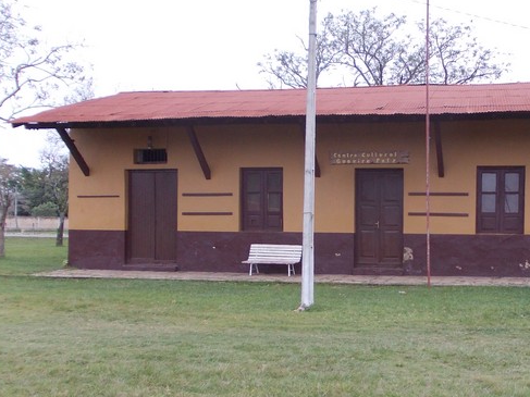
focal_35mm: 44
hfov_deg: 41.8
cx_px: 390
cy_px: 239
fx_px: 674
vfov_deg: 32.8
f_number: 2.7
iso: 100
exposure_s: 1/250
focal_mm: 4
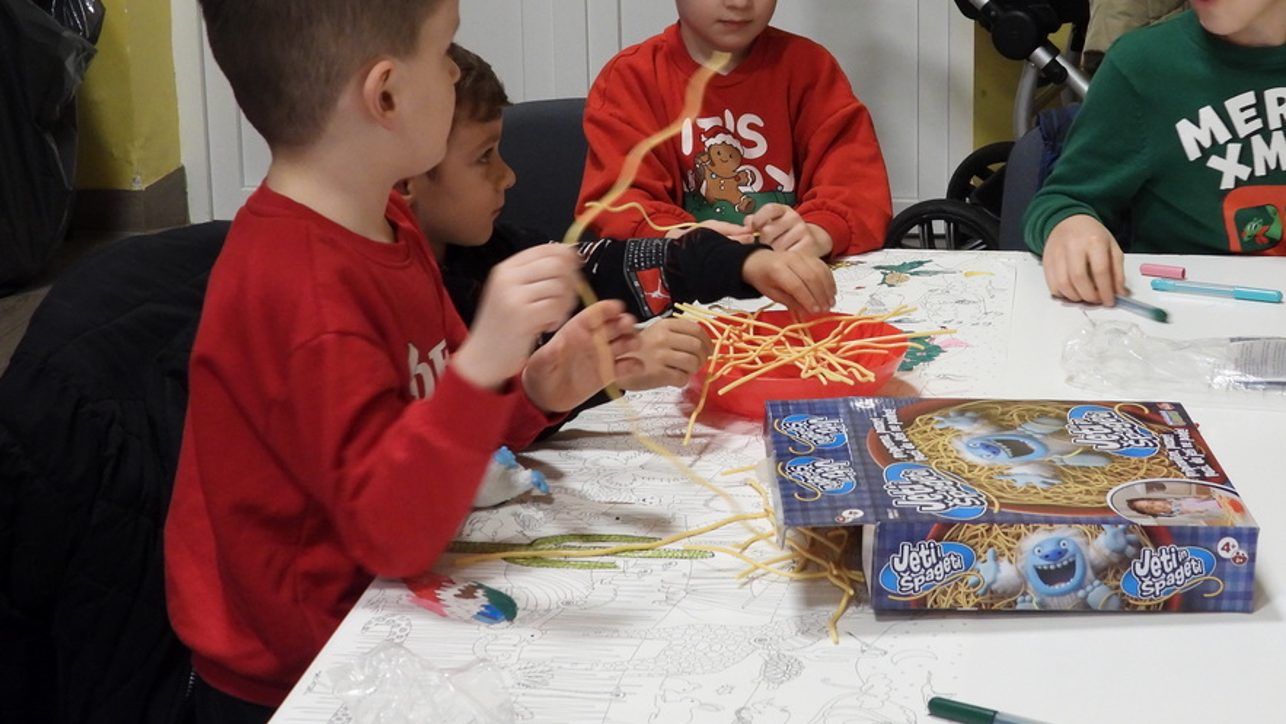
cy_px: 195
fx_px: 2524
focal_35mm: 74
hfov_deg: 28.4
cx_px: 845
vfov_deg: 16.3
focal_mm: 9
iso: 400
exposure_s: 1/20
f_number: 3.2
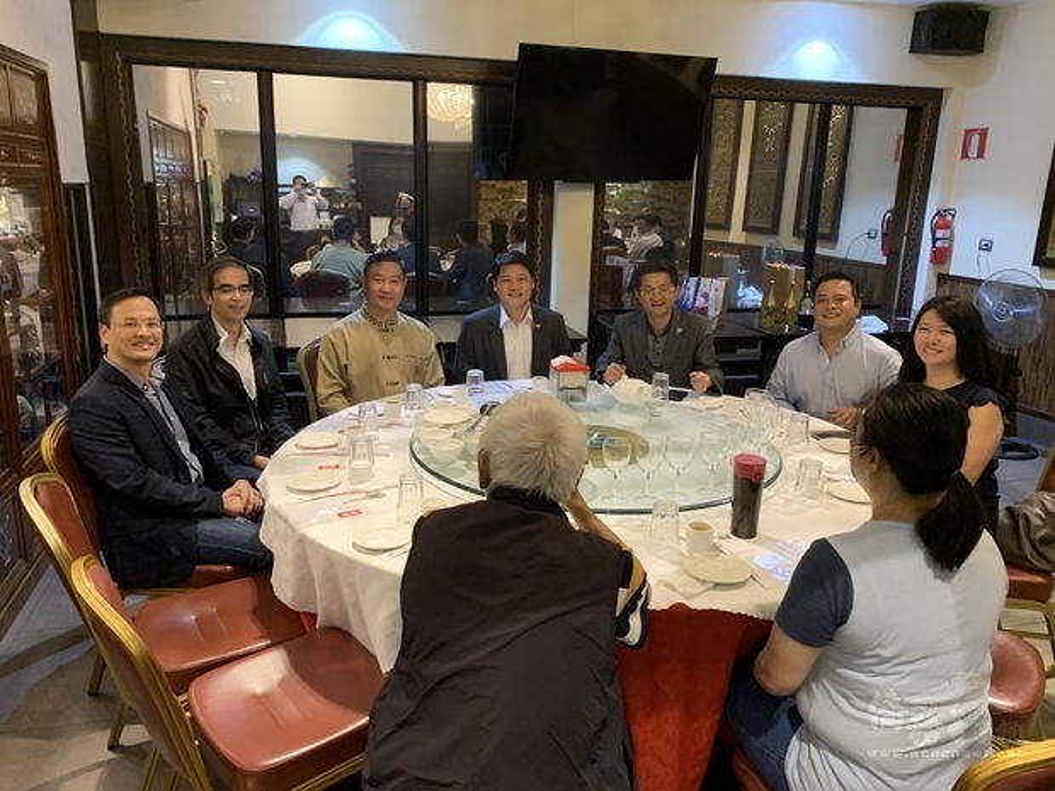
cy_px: 396
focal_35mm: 26
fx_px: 792
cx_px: 528
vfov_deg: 53.1
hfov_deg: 67.3
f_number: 1.8
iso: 400
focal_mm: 4.25
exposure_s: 1/40
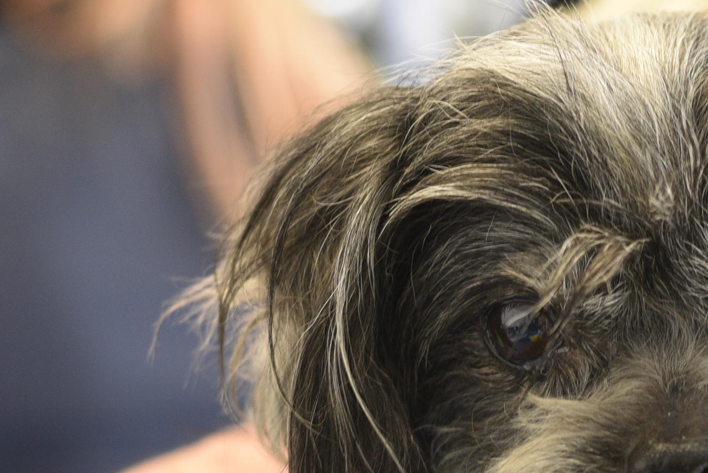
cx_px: 656
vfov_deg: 8.2
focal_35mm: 166
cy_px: 541
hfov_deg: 12.3
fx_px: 3265
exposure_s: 1/60
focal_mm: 50
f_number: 3.2
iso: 800
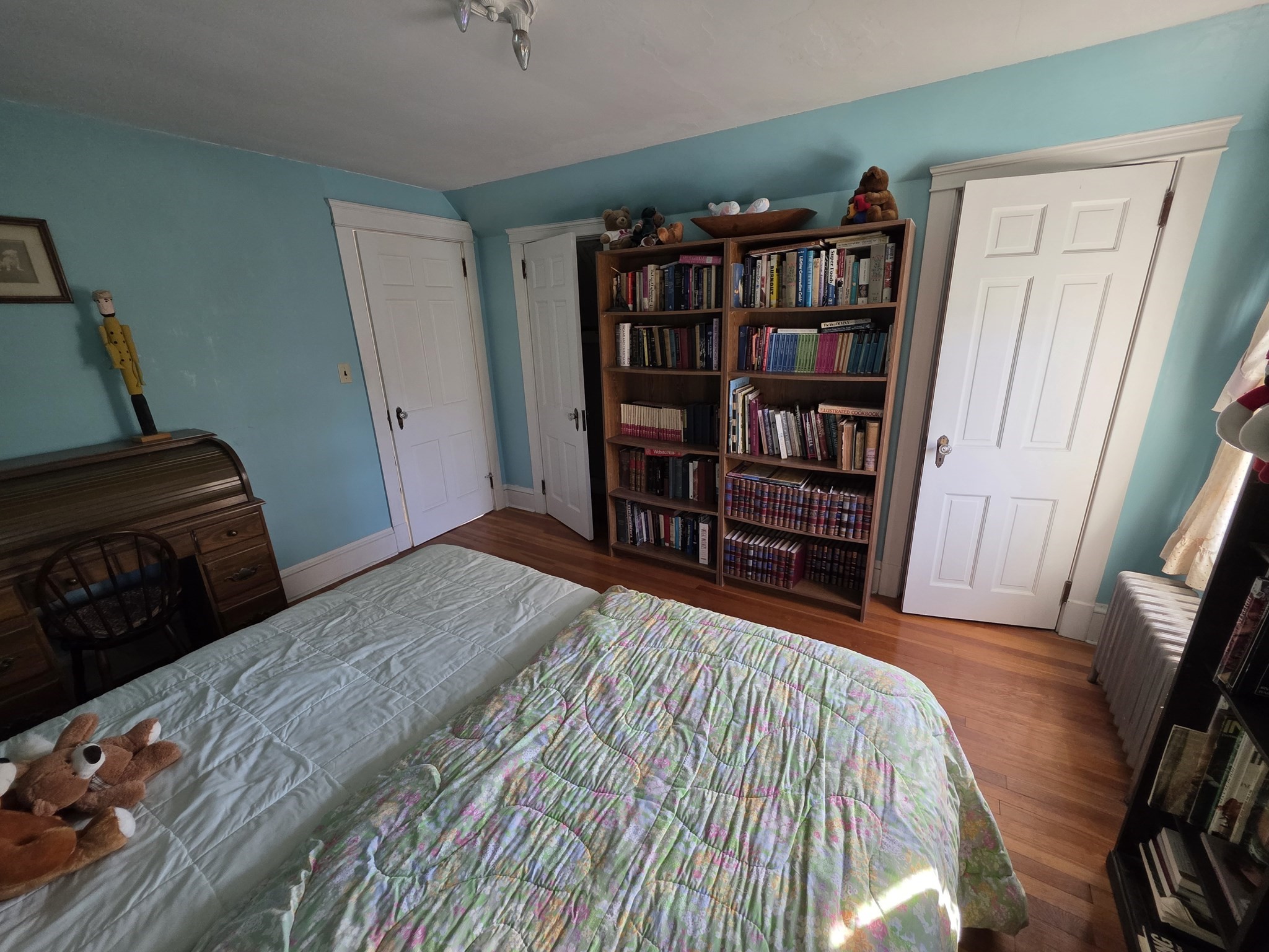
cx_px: 634
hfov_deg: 106.2
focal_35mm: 13
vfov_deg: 89.9
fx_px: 477
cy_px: 476
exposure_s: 1/100
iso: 250
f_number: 1.9
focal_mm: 2.2
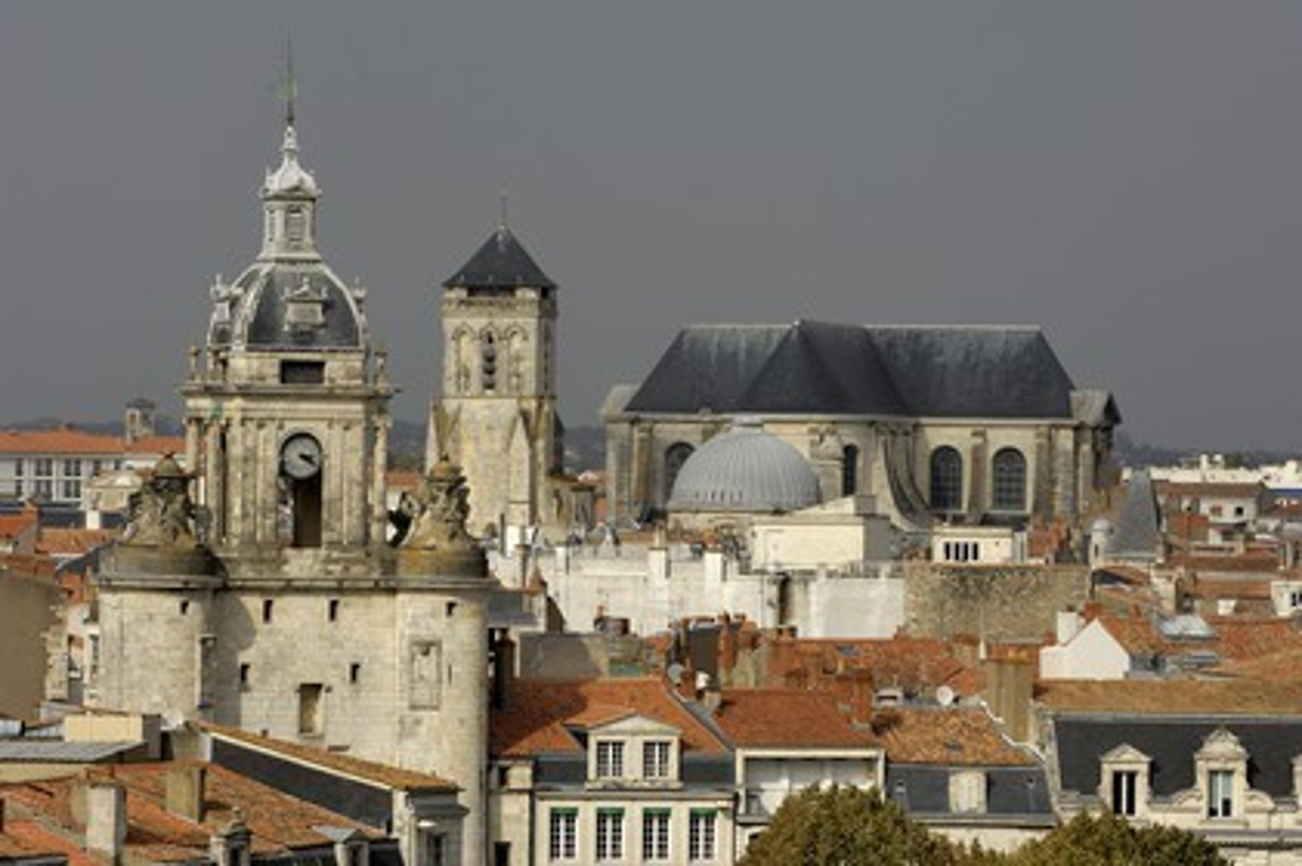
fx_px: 6505
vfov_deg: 7.6
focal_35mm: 180
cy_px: 433
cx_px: 651
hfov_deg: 11.4
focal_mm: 120
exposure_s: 1/320
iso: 100
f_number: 8
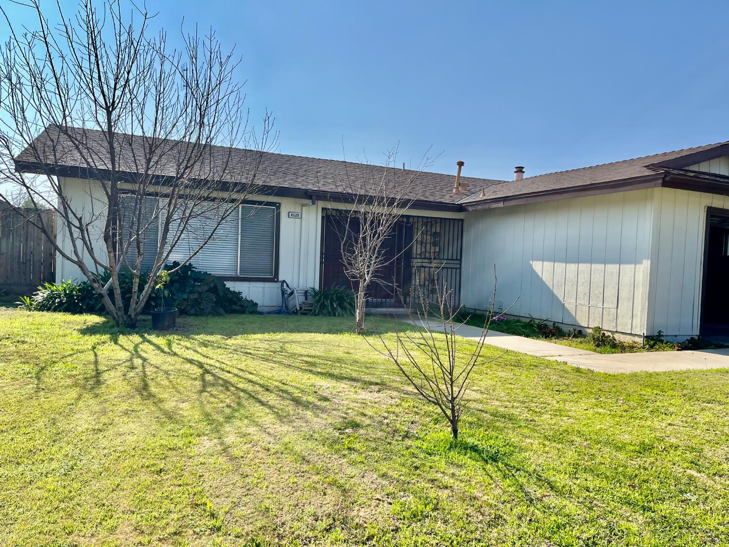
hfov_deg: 67.3
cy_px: 274
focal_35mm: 26
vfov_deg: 53.1
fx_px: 548
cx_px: 364
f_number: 1.6
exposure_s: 1/4149
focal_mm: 5.1
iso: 50
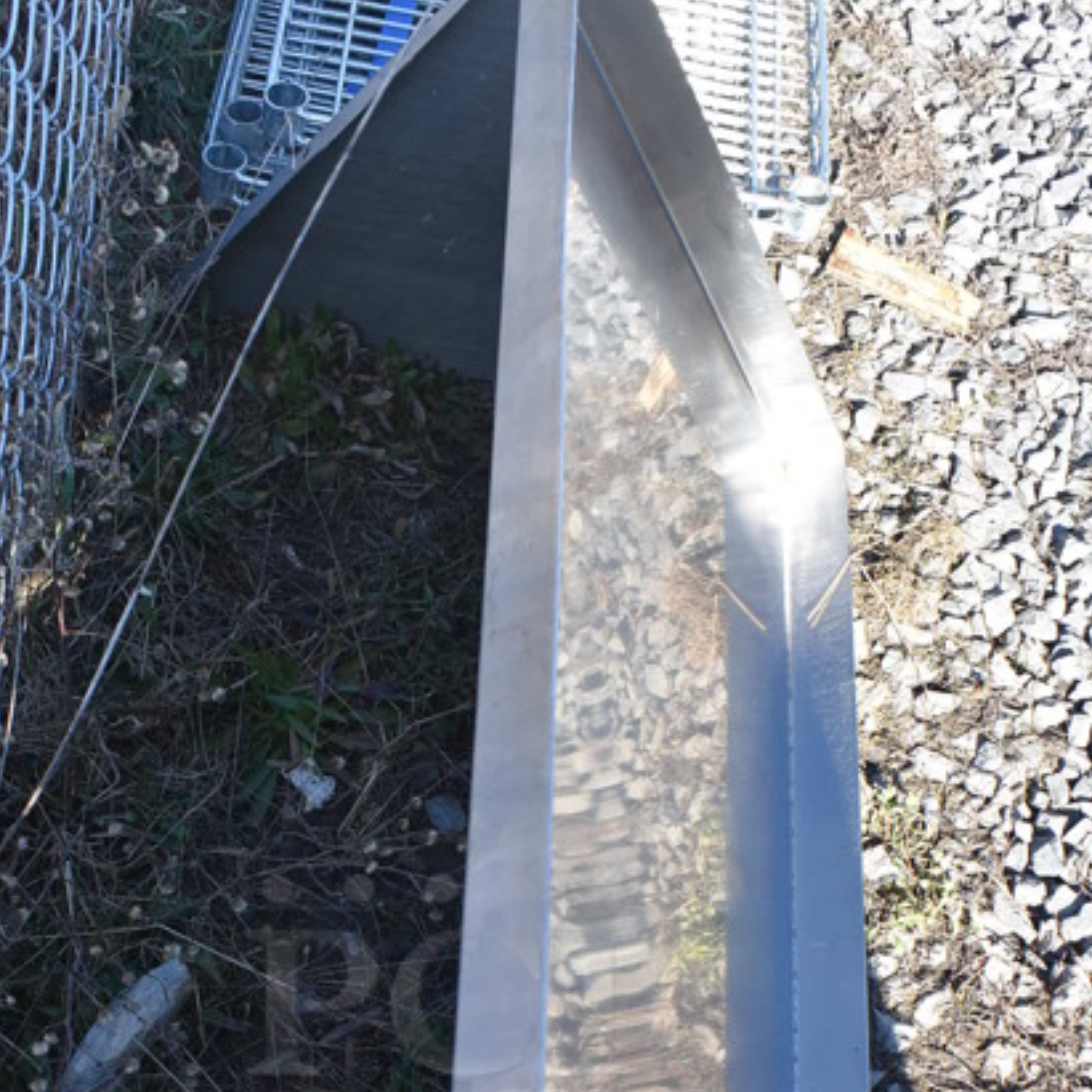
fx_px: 1820
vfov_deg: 31.7
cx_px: 441
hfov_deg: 33.3
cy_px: 998
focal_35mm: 51
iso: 250
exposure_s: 1/250
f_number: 5.6
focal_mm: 18
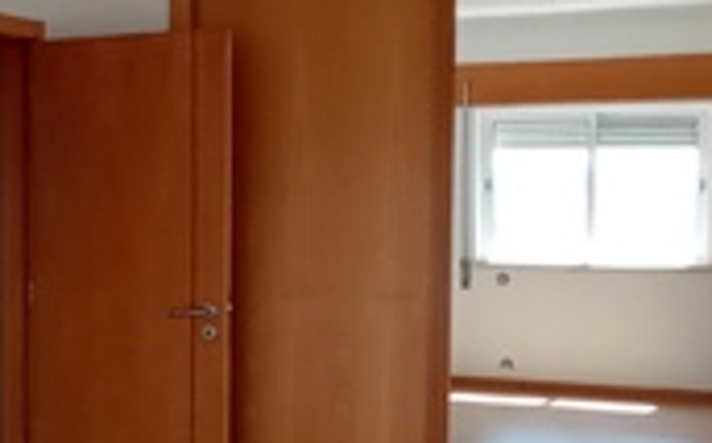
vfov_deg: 17.5
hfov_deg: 23.8
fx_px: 1434
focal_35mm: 74
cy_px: 277
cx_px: -269
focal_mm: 1.65
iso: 150
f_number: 2.2
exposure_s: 1/100
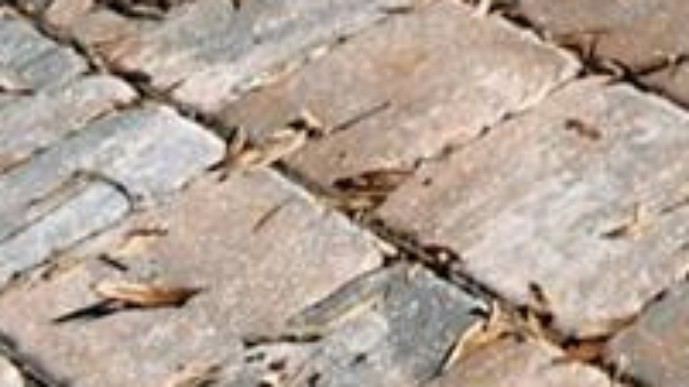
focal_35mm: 125
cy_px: -1336
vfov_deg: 6.7
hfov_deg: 12.9
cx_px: 1676
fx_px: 2283
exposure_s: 1/1600
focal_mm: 10
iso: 100
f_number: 4.5
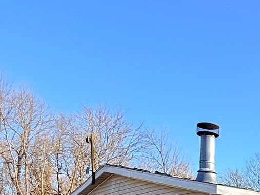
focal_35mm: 53
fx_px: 398
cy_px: 235
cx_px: 341
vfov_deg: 24.8
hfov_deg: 29.1
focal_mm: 2.22
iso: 50
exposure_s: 1/1189
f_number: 2.2
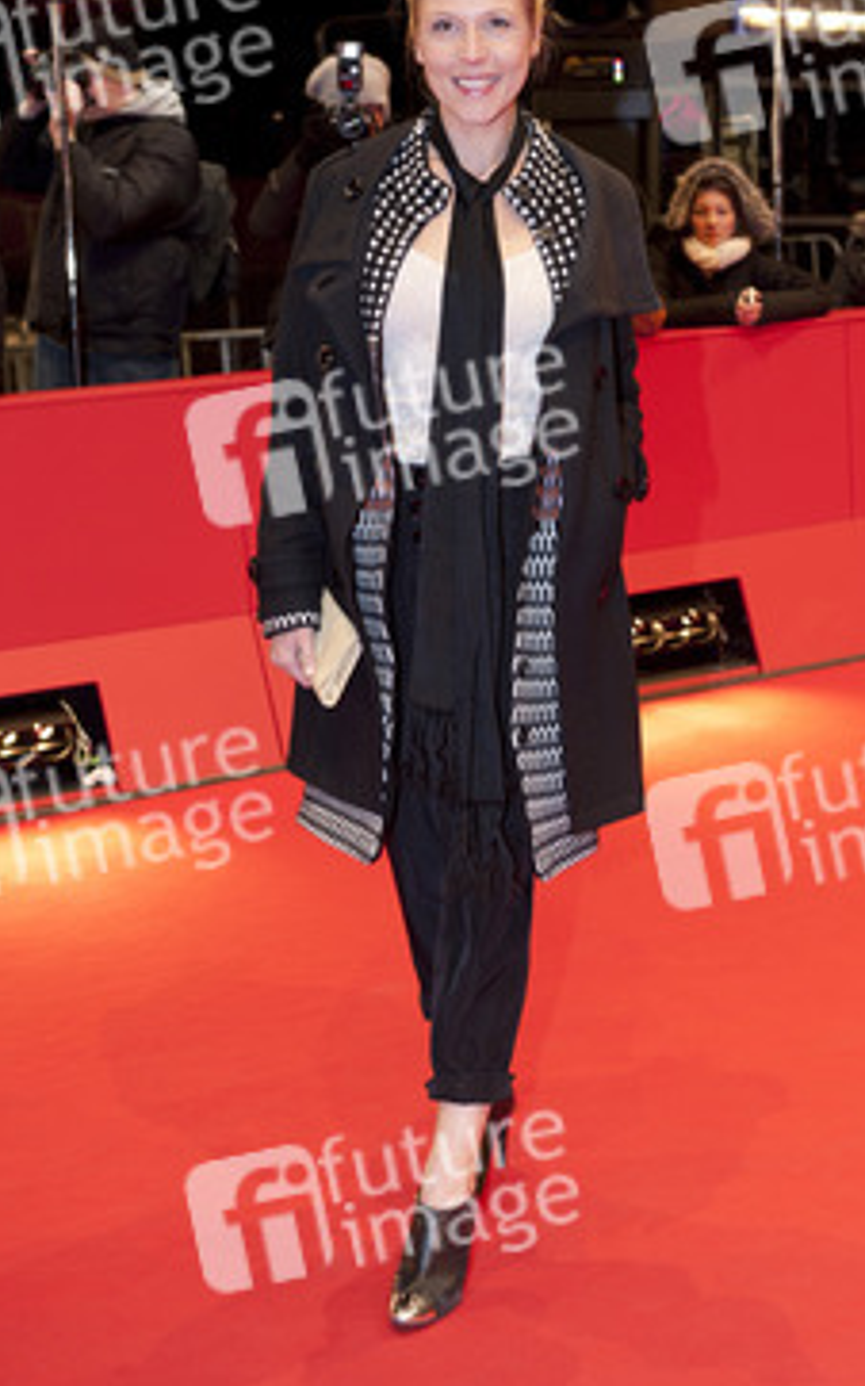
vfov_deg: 33.0
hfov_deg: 20.9
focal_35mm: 62
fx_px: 2340
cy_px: 628
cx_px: 496
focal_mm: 55
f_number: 4.5
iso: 1000
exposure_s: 1/200
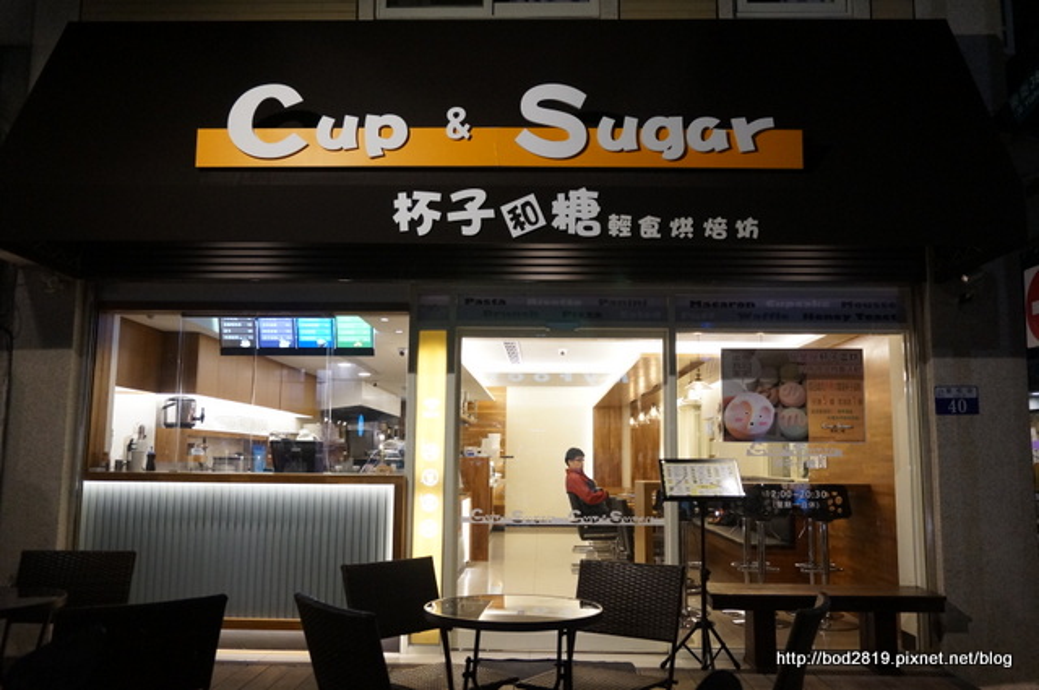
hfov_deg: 62.0
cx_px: 520
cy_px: 345
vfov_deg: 43.5
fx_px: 865
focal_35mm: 30
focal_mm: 20
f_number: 4
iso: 2000
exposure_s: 1/160
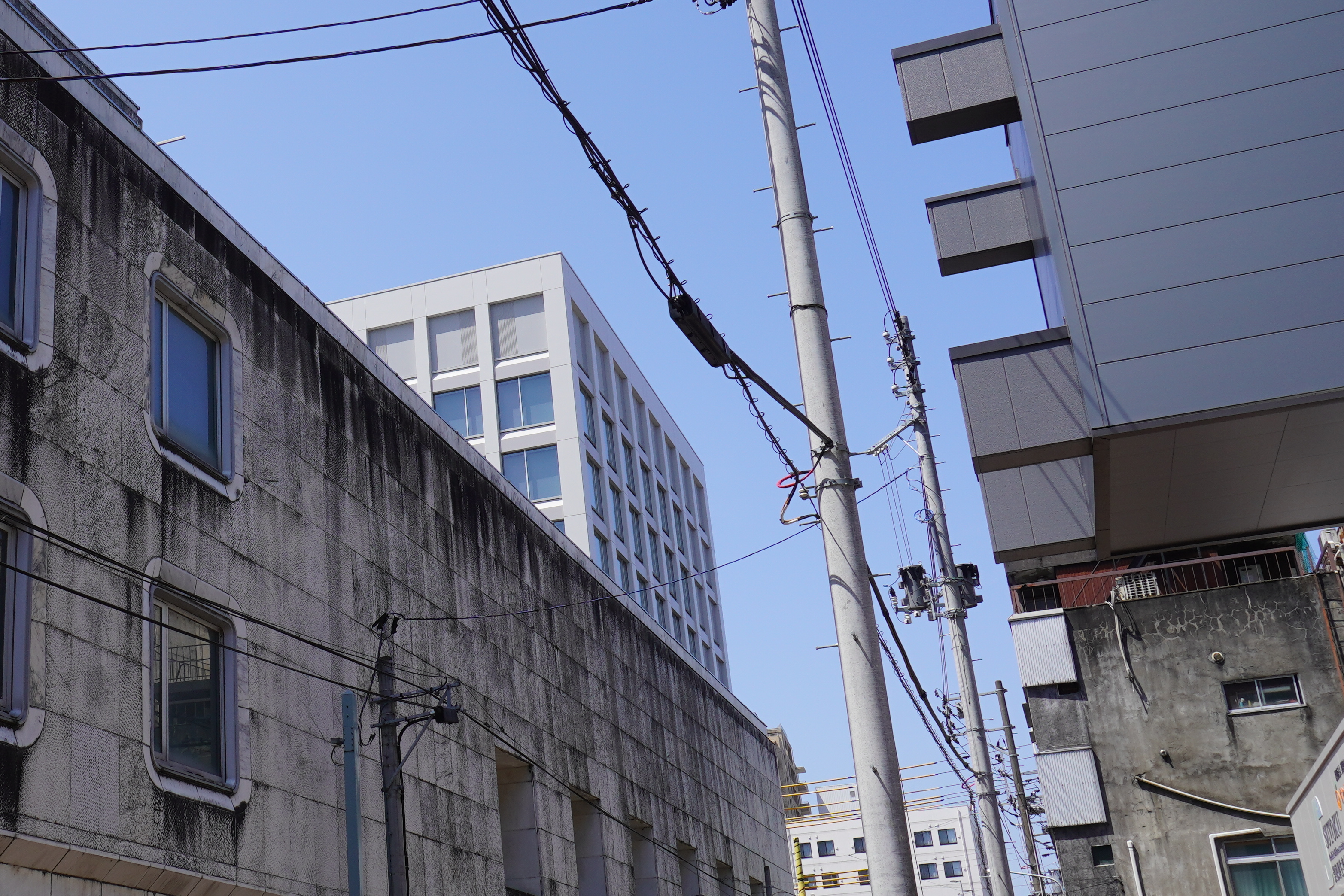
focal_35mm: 46
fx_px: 1717
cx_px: 289
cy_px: 420
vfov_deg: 29.2
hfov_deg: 41.1
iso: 100
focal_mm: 16
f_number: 10
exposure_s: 1/160
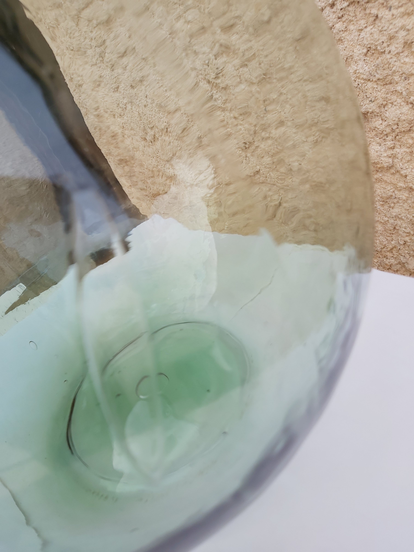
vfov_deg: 67.3
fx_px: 415
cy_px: 276
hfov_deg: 53.1
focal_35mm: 26
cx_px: 207
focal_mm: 3.92
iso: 64
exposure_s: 1/628
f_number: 1.7
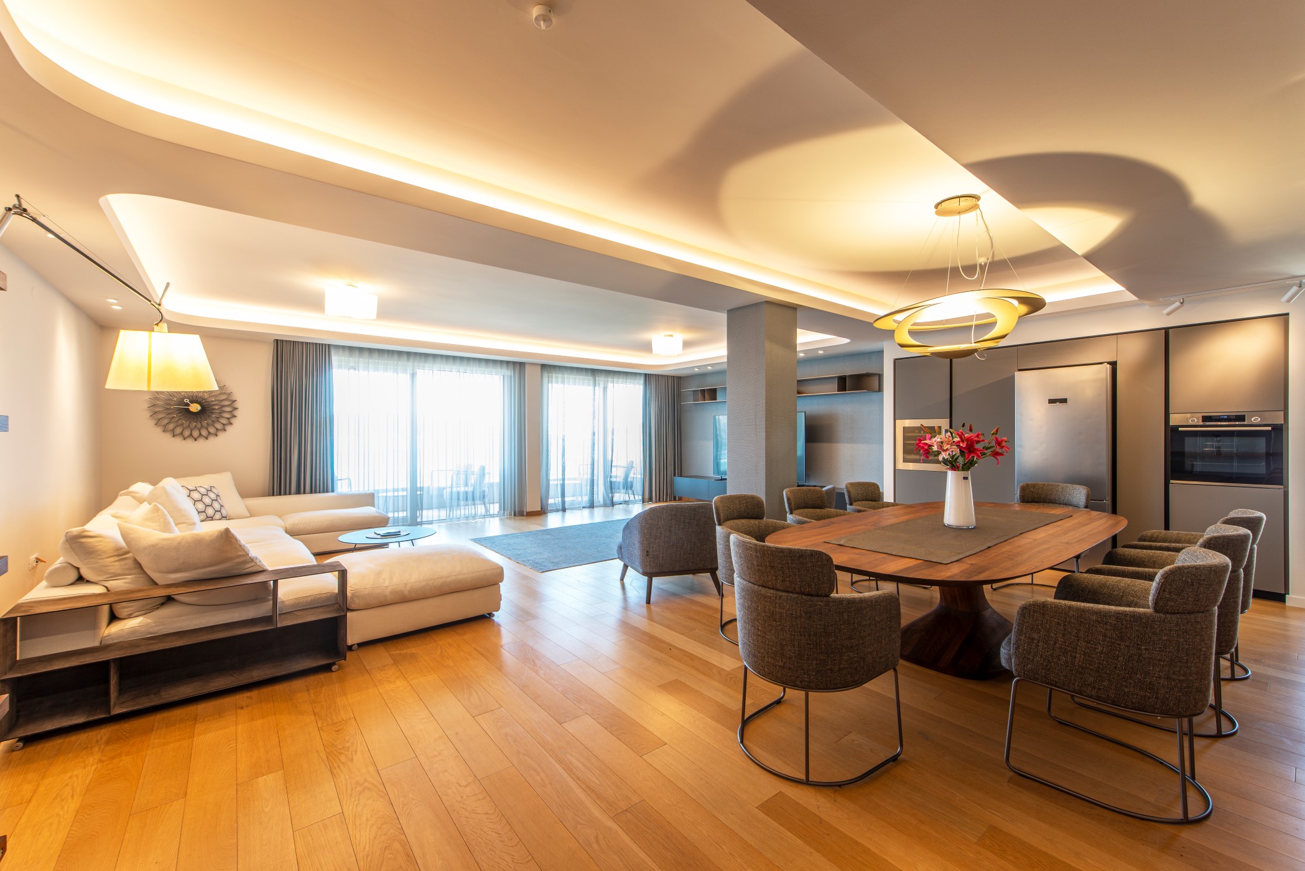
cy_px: 436
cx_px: 652
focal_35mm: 14
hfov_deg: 104.2
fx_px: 508
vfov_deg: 81.2
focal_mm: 14
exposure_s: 1
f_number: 5.6
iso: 50
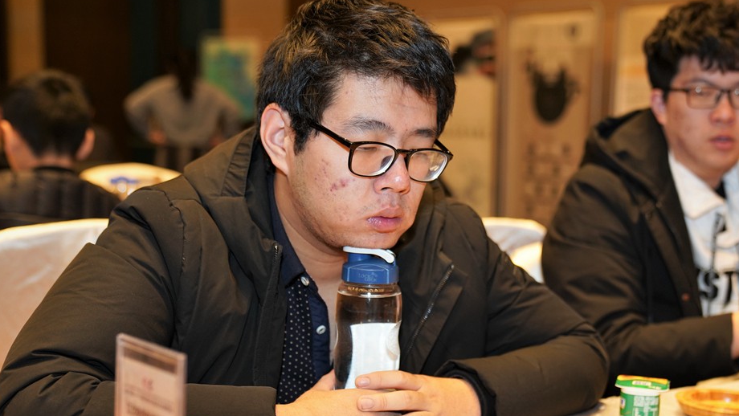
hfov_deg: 36.9
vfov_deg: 21.3
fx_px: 1098
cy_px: 297
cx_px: 472
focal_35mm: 56
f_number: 2.8
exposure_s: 1/60
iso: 800
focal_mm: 41
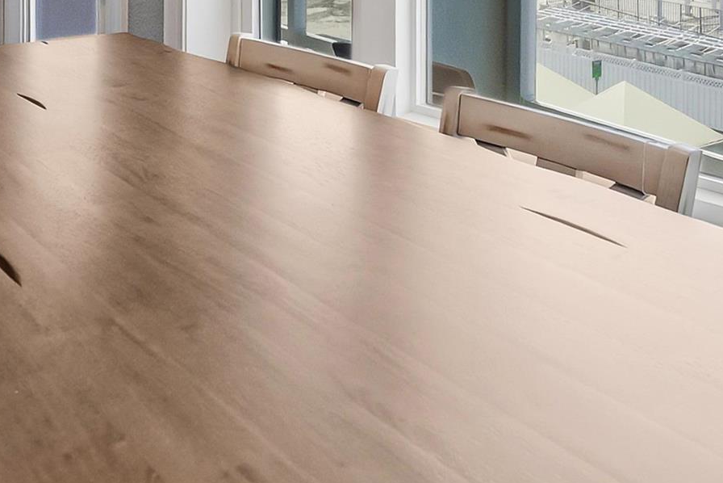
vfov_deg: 24.3
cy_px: -158
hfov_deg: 40.9
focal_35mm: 48
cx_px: 443
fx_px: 964
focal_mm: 14
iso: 640
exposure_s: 1/250
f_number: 7.1
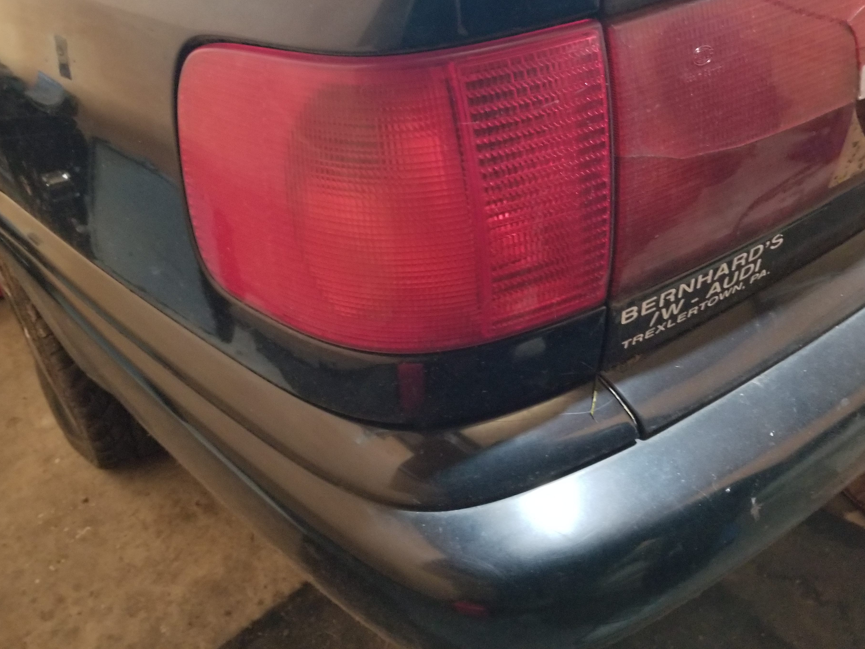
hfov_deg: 61.6
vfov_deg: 48.1
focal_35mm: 29
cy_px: 289
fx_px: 725
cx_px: 409
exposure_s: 1/10
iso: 640
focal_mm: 4.25
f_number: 1.7
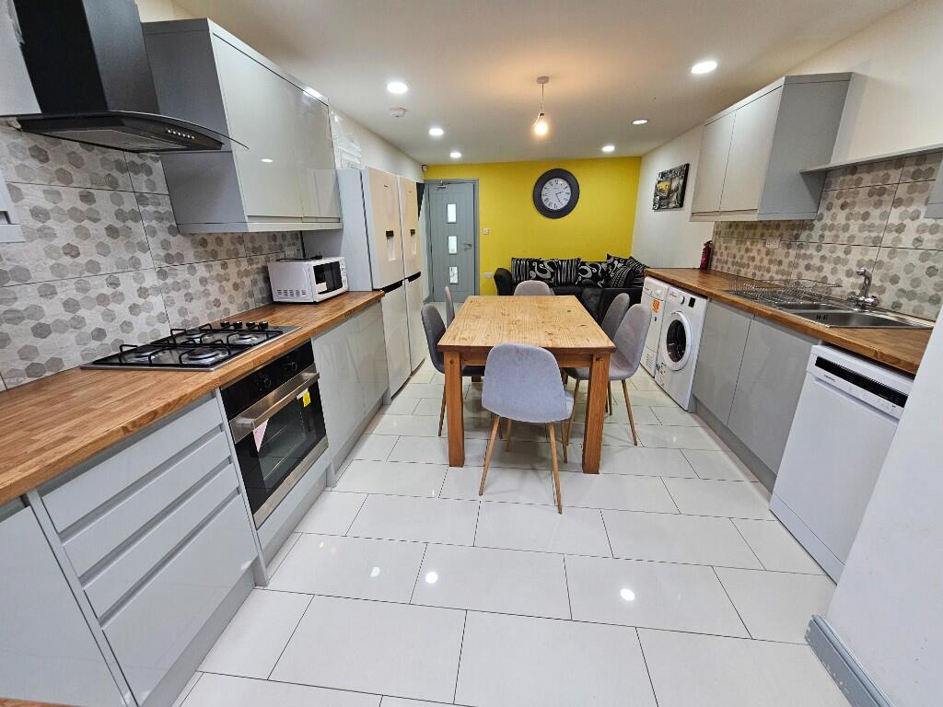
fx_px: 354
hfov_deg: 106.2
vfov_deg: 89.9
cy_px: 354
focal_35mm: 13
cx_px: 472
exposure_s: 1/60
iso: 160
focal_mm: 2.2
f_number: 2.2
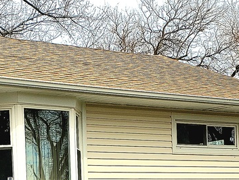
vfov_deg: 13.4
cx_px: 62
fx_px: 732
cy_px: 248
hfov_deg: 18.4
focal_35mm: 106
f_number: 2.4
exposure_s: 1/1250
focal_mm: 4.3
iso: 50
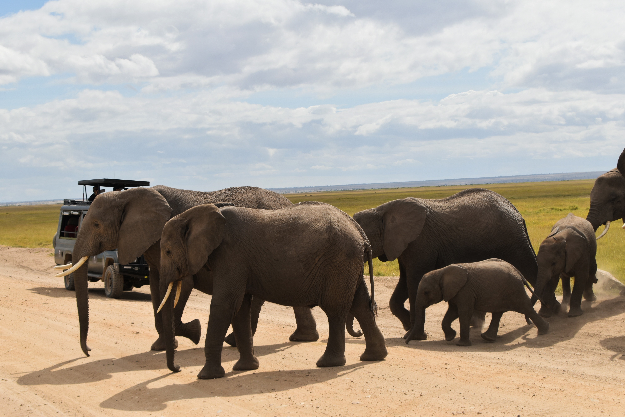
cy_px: 208
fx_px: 1094
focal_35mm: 63
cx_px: 312
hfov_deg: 31.9
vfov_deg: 21.6
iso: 100
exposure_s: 1/320
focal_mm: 42
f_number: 9
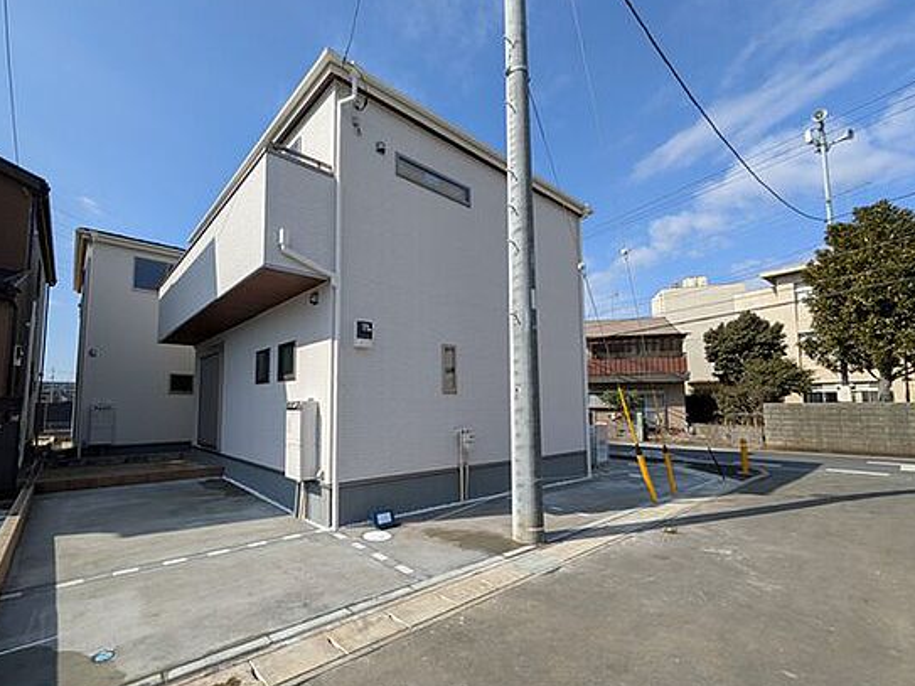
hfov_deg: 94.1
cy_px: 372
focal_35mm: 16
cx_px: 404
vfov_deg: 77.9
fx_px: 423
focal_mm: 1.83
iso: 47
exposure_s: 1/2347
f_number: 2.2
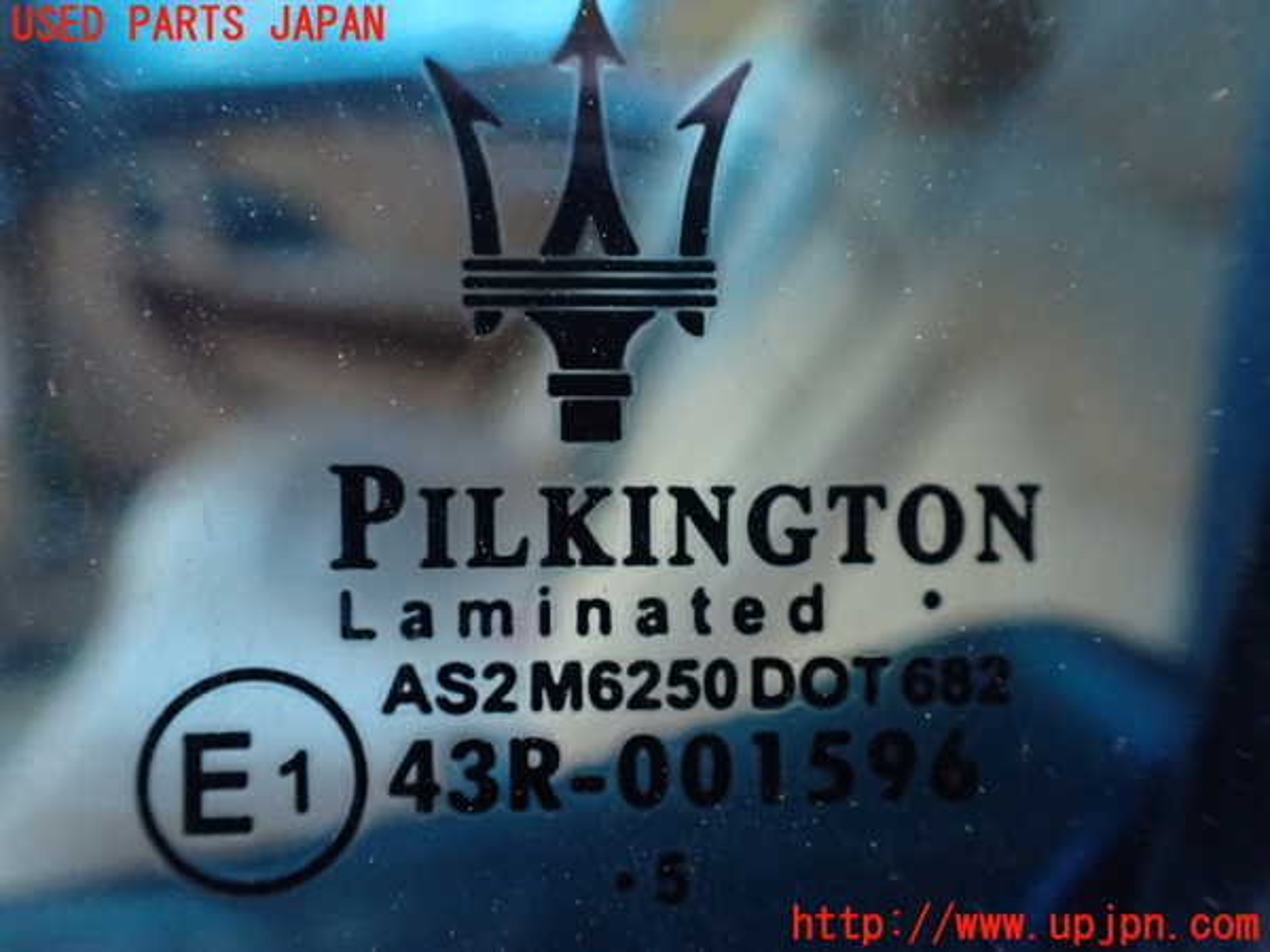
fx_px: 1101
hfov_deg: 60.0
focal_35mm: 30
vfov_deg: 46.8
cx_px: 635
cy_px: 476
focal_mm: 5.4
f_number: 2.3
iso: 800
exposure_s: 1/50
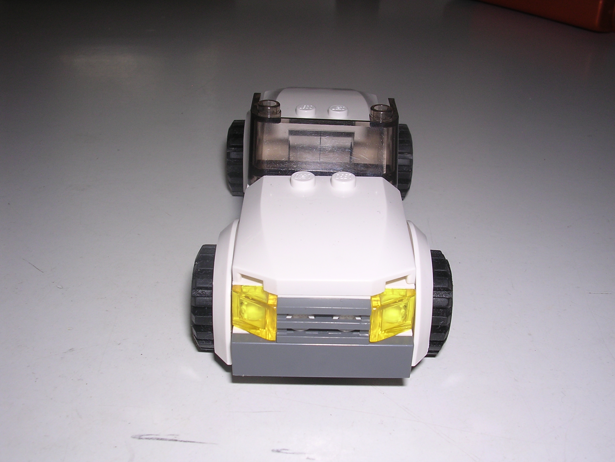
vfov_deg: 37.7
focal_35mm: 38
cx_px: 308
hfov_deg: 49.0
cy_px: 231
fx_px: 675
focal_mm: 5.8
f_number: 5.6
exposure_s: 1/60.1
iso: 100
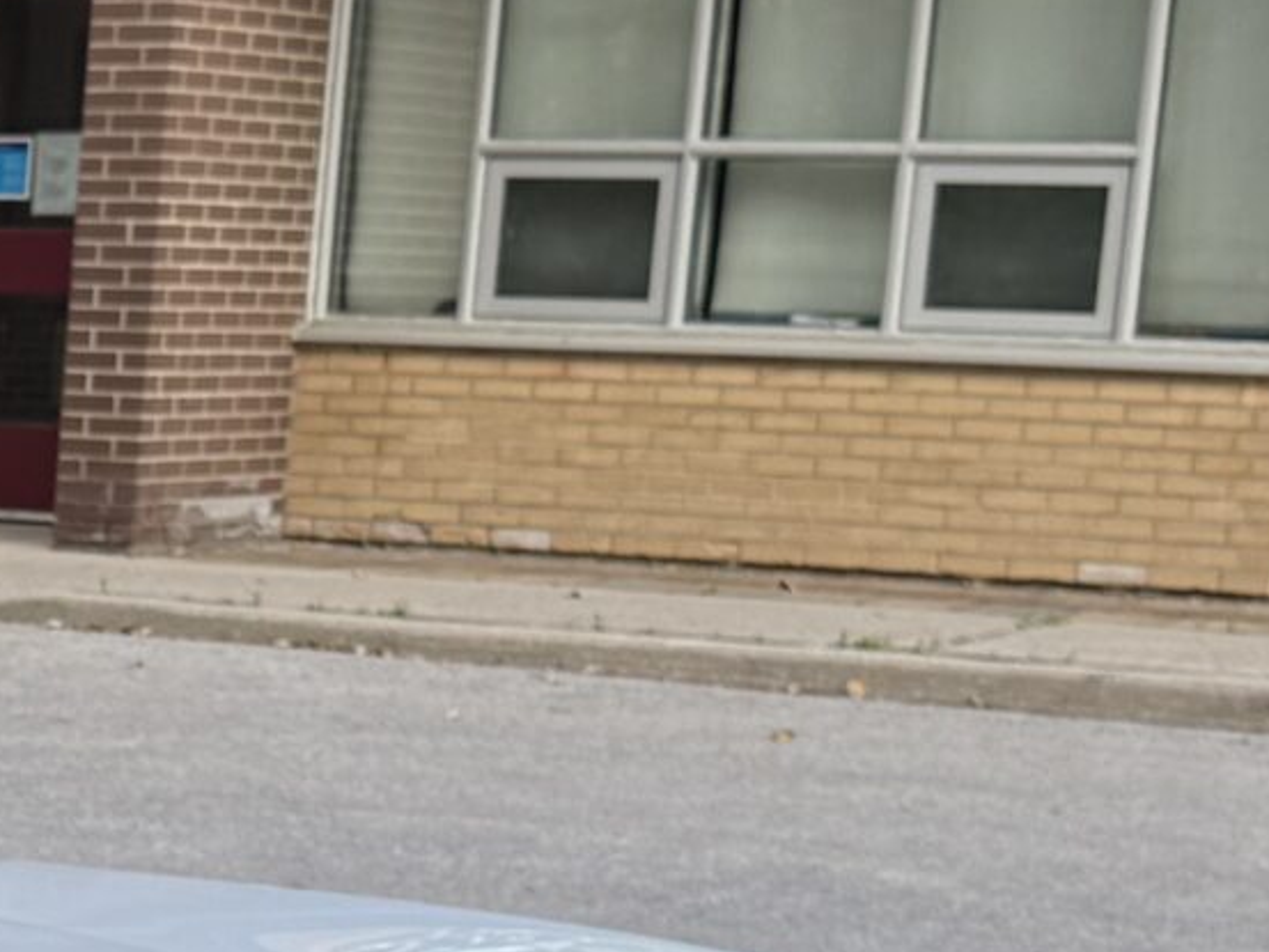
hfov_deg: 14.5
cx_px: -714
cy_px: 1239
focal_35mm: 125
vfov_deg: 11.5
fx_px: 4583
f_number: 1.78
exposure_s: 1/426
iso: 80
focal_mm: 6.76
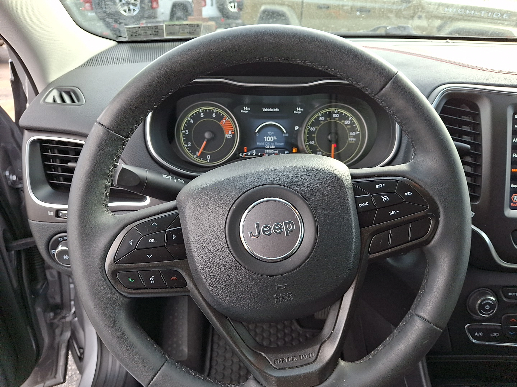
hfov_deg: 69.4
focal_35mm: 25
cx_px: 258
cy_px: 194
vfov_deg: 54.9
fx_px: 373
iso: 26
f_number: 1.8
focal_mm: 4.69
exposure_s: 1/120
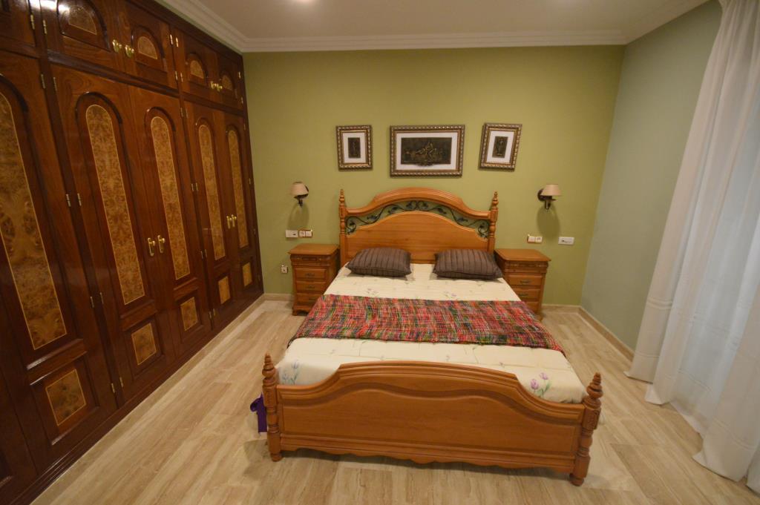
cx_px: 380
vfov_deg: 77.2
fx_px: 316
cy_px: 252
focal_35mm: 15
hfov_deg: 100.4
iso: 2800
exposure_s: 1/60
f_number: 4
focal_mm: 10
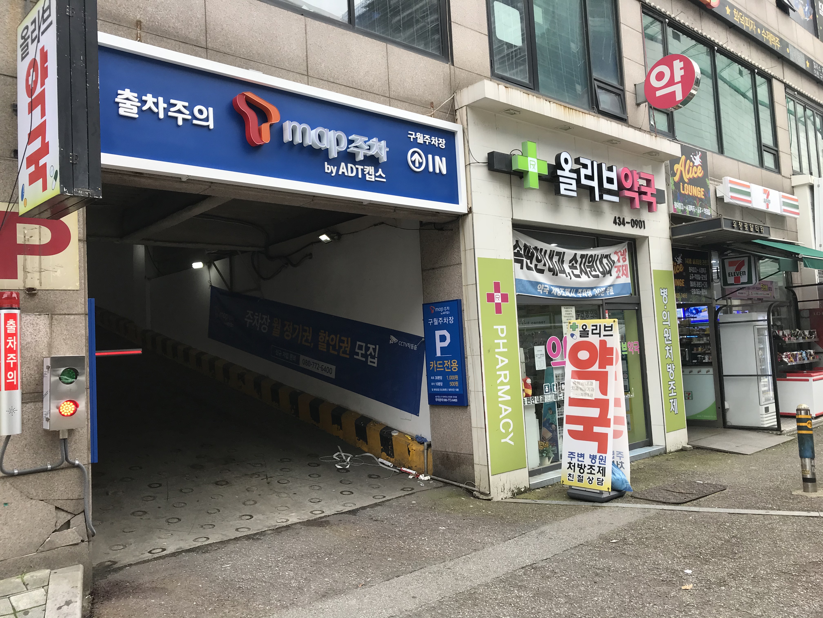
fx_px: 666
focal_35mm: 28
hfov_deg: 63.4
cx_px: 412
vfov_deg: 49.7
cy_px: 309
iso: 20
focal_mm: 3.99
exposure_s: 1/447
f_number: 1.8
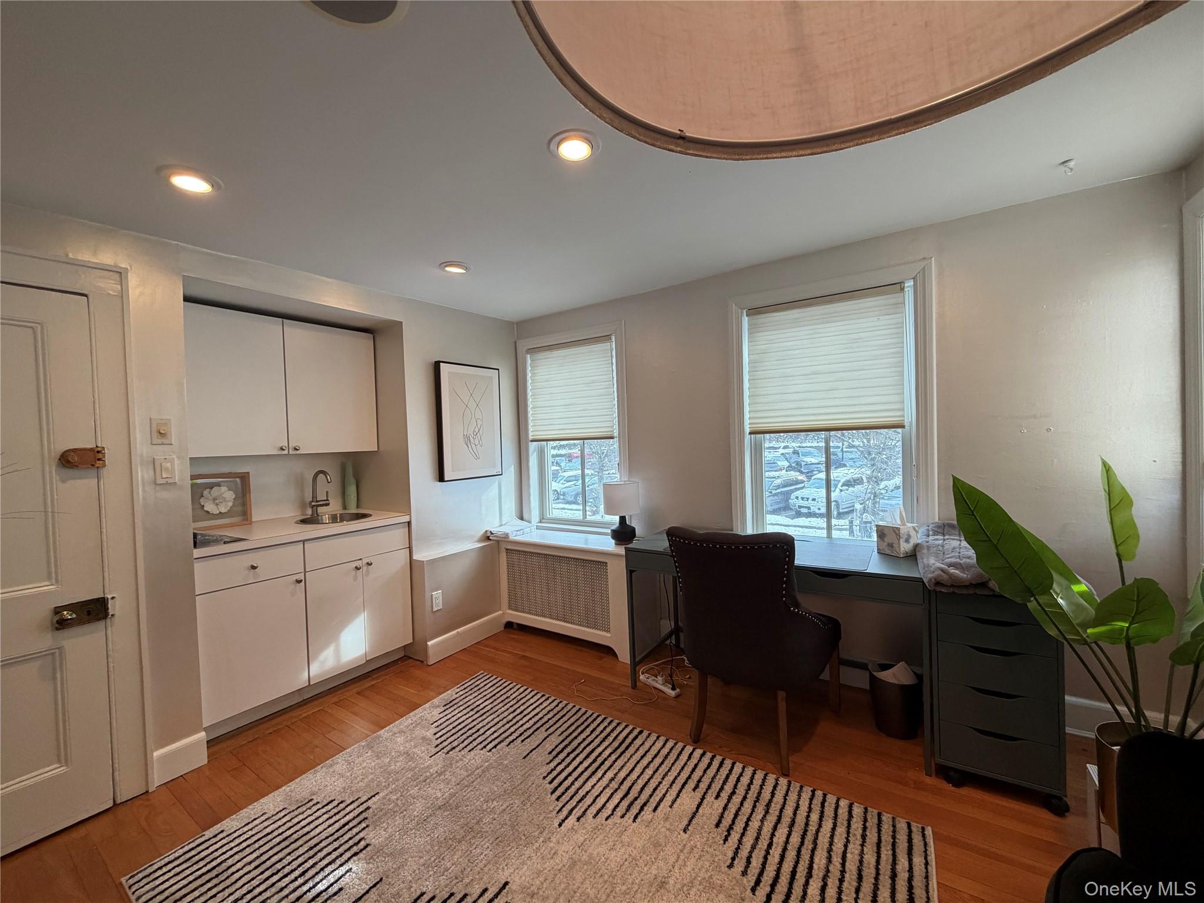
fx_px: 487
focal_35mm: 14
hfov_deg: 102.1
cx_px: 602
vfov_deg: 85.7
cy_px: 452
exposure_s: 1/120
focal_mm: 2.22
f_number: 2.2
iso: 160
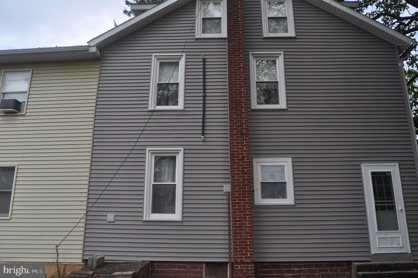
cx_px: 209
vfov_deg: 47.8
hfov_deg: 67.4
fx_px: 313
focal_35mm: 27
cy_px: 139
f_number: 8
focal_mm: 18
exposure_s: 1/250
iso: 200
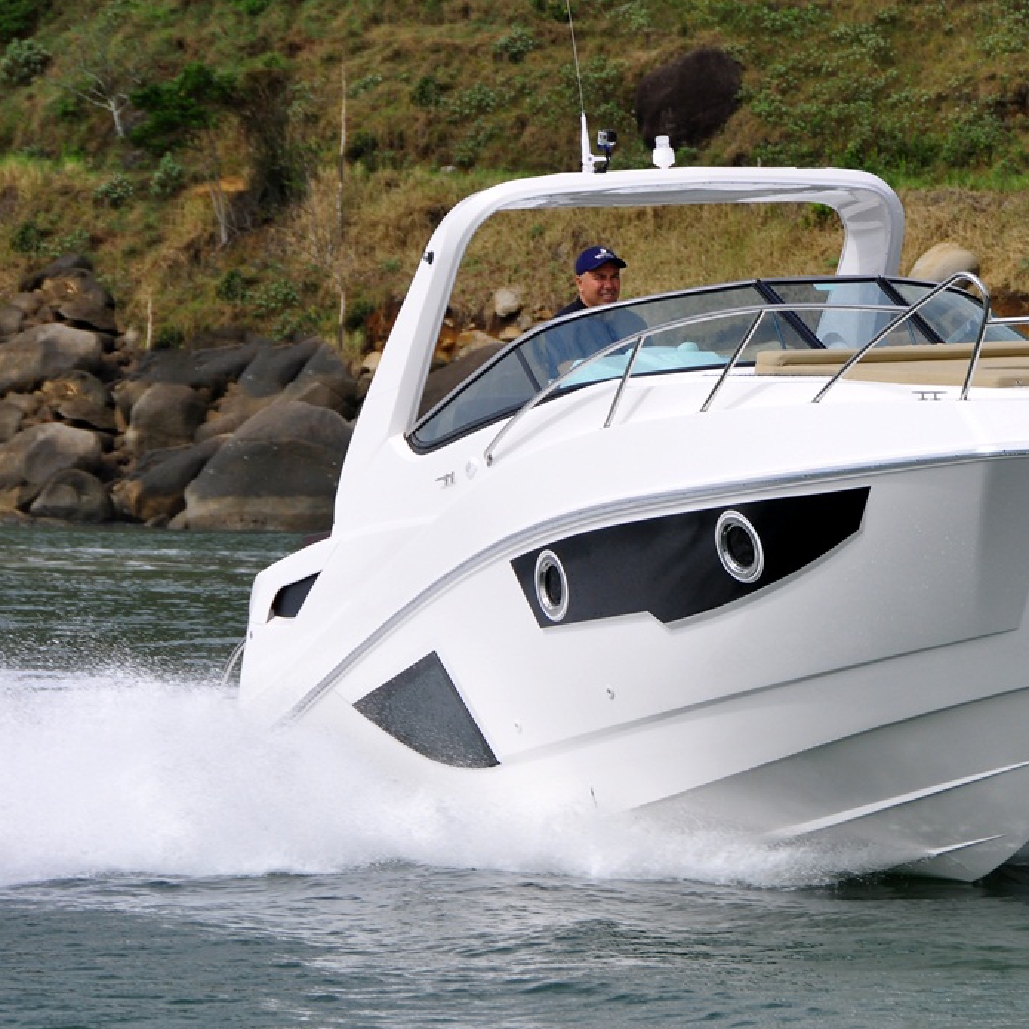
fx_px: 7020
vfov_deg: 8.4
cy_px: 560
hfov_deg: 8.4
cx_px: 857
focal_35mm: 209
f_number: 9
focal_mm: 95
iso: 200
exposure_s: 1/1000
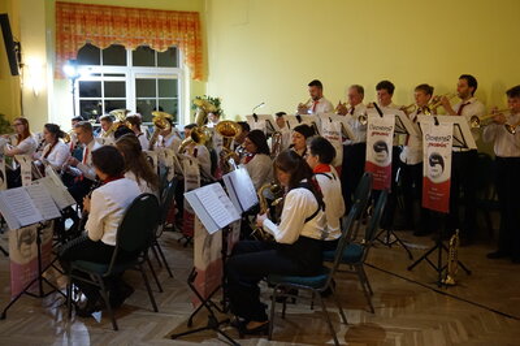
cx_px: 260
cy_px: 173
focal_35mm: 40
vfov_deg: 33.0
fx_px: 585
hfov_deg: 48.0
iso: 3200
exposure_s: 1/80
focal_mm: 27
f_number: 4.5
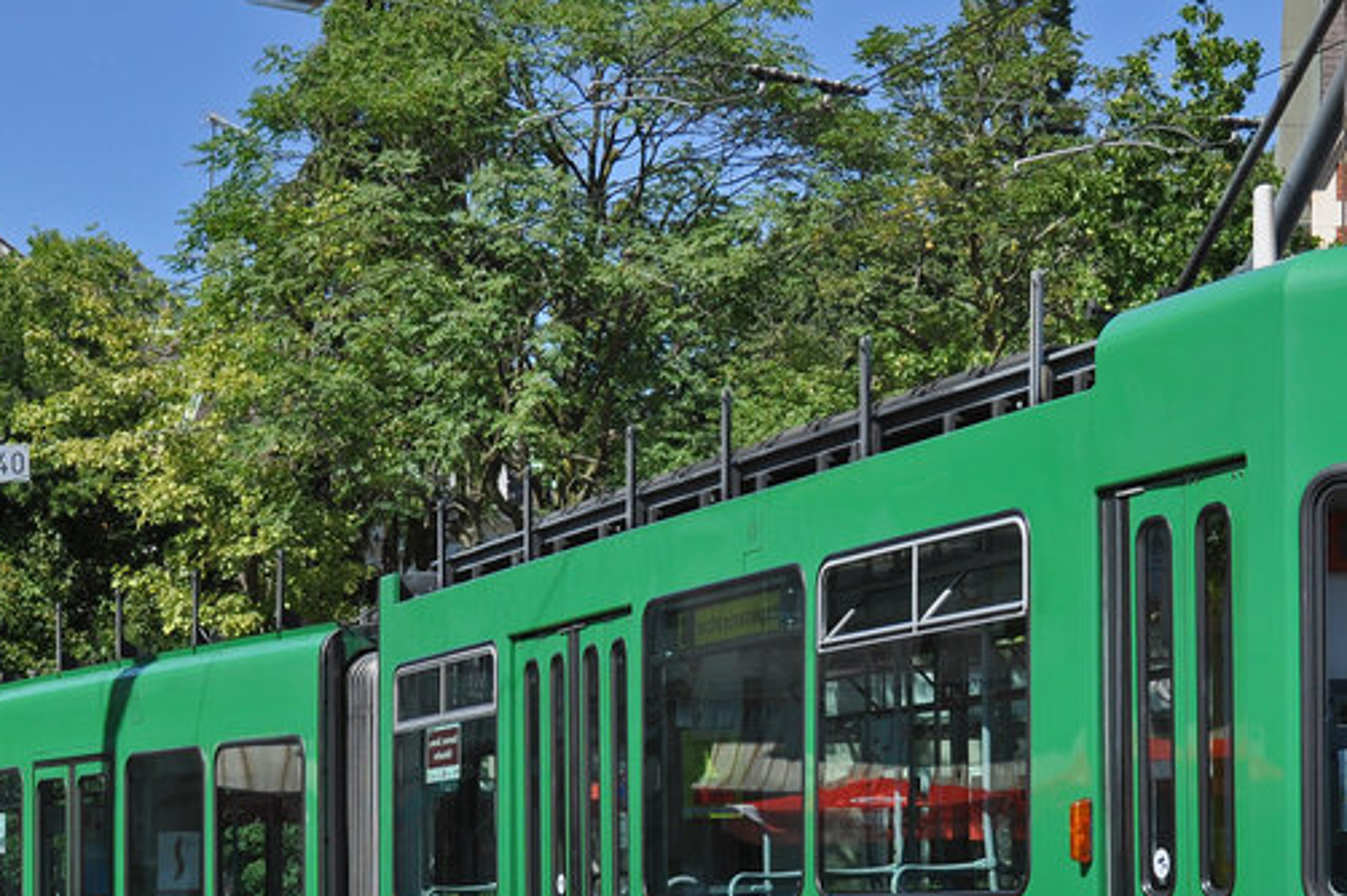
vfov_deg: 15.9
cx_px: 990
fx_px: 3216
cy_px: 546
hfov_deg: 23.4
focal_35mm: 86
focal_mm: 24
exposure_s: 1/800
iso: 250
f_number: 7.1
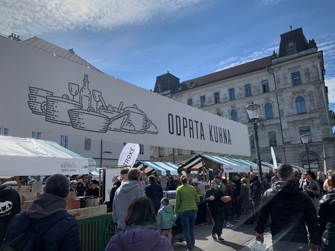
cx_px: 168
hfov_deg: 67.3
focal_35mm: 26
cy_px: 126
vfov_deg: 53.1
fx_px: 252
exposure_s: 1/2915
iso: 25
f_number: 1.8
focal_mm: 4.25
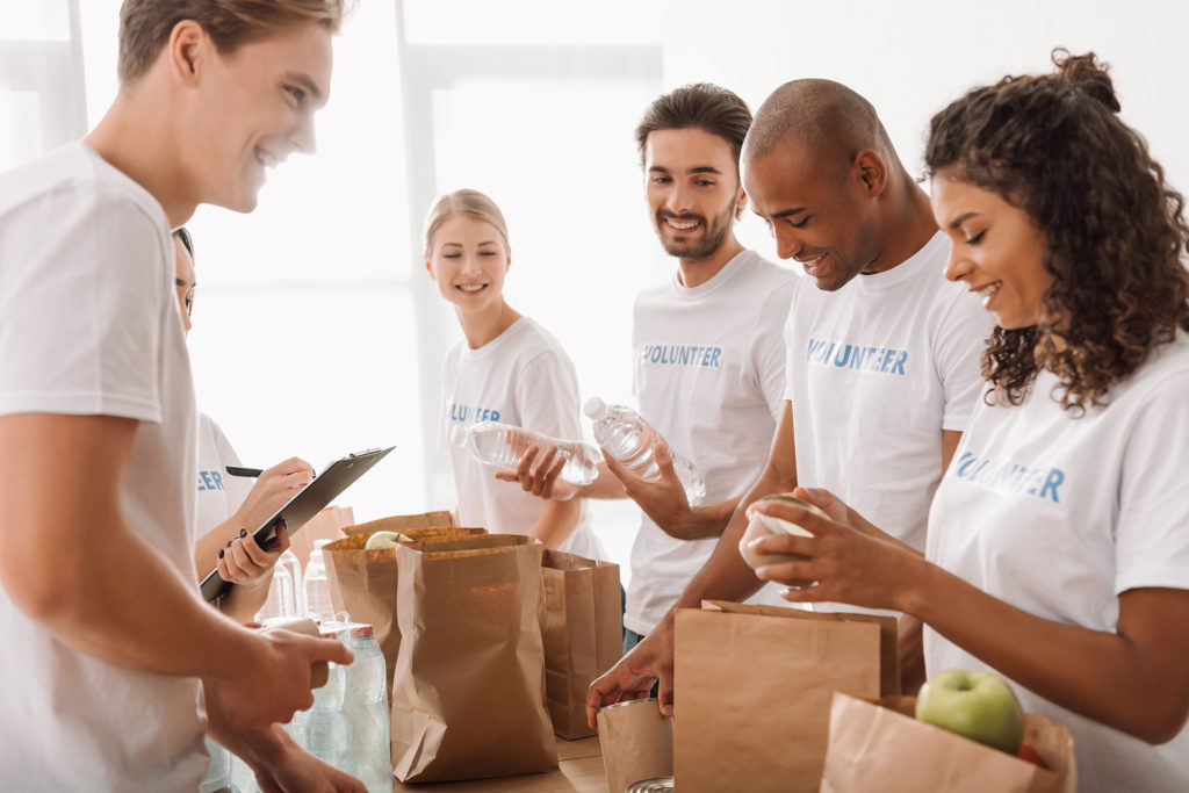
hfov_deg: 42.7
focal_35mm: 46
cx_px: 594
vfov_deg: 29.3
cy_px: 396
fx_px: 1519
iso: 160
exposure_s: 1/200
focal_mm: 46
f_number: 3.5
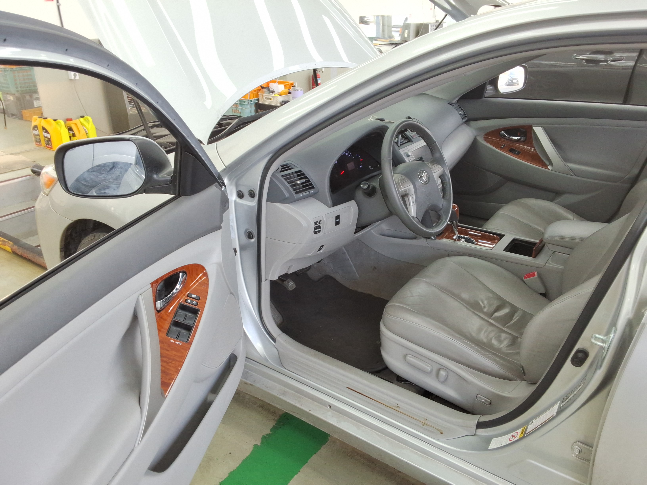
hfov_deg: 63.4
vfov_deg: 49.7
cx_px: 324
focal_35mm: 28
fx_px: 523
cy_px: 242
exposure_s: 1/60
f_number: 1.9
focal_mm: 2.91
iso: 32
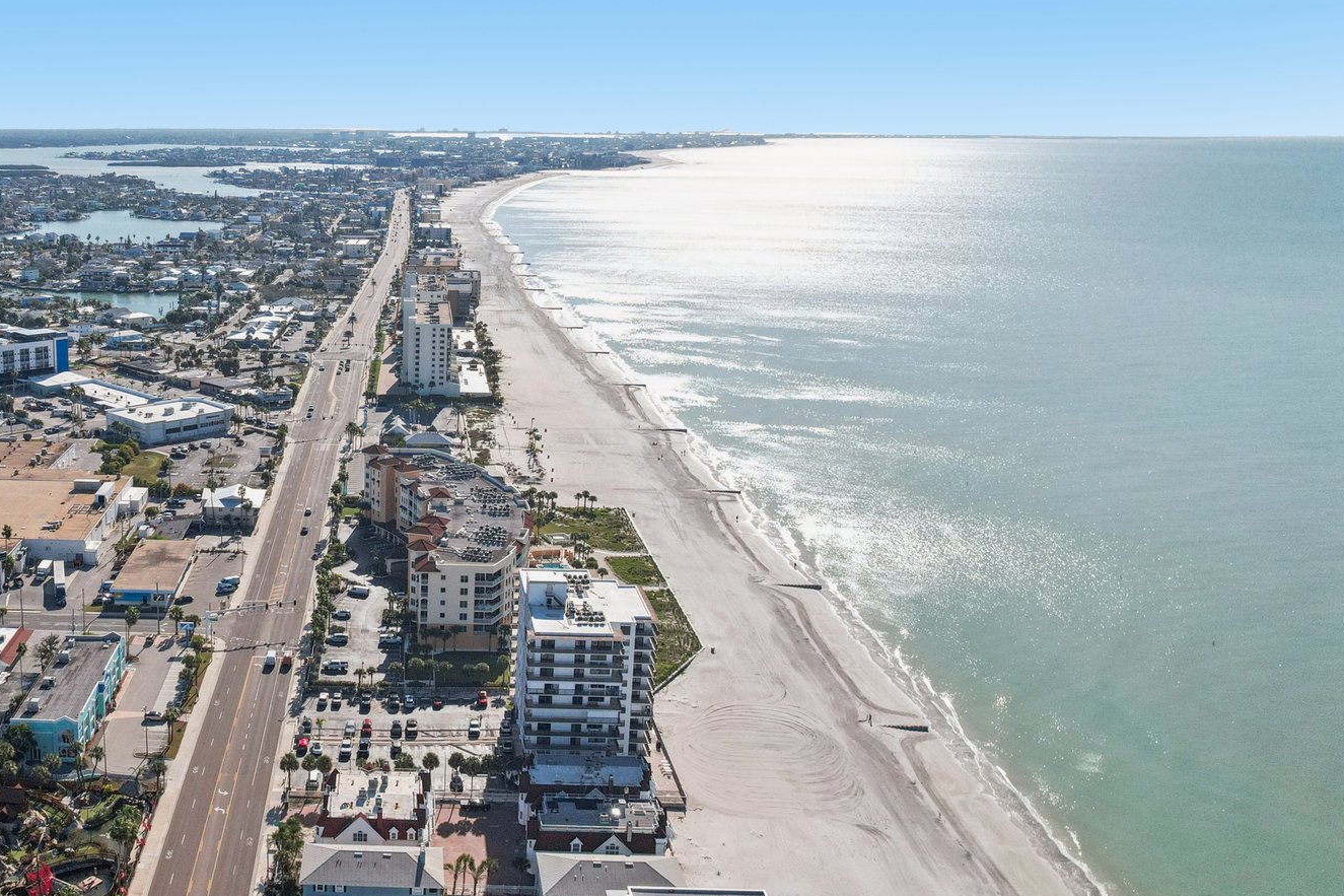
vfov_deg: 38.9
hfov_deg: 53.0
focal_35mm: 34
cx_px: 320
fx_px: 1269
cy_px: 419
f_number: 2.8
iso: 400
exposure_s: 1/2500
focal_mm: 8.4
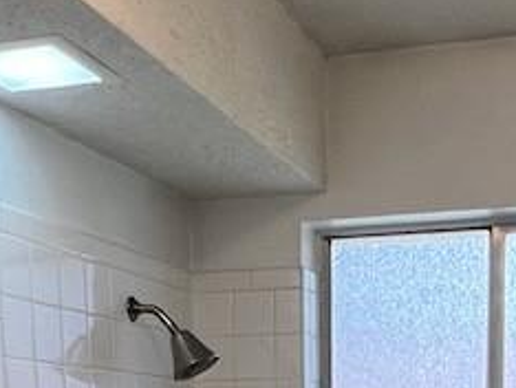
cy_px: 622
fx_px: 1059
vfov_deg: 18.0
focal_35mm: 71
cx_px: 311
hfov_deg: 27.3
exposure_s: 1/120
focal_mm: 1.57
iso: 200
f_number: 1.8
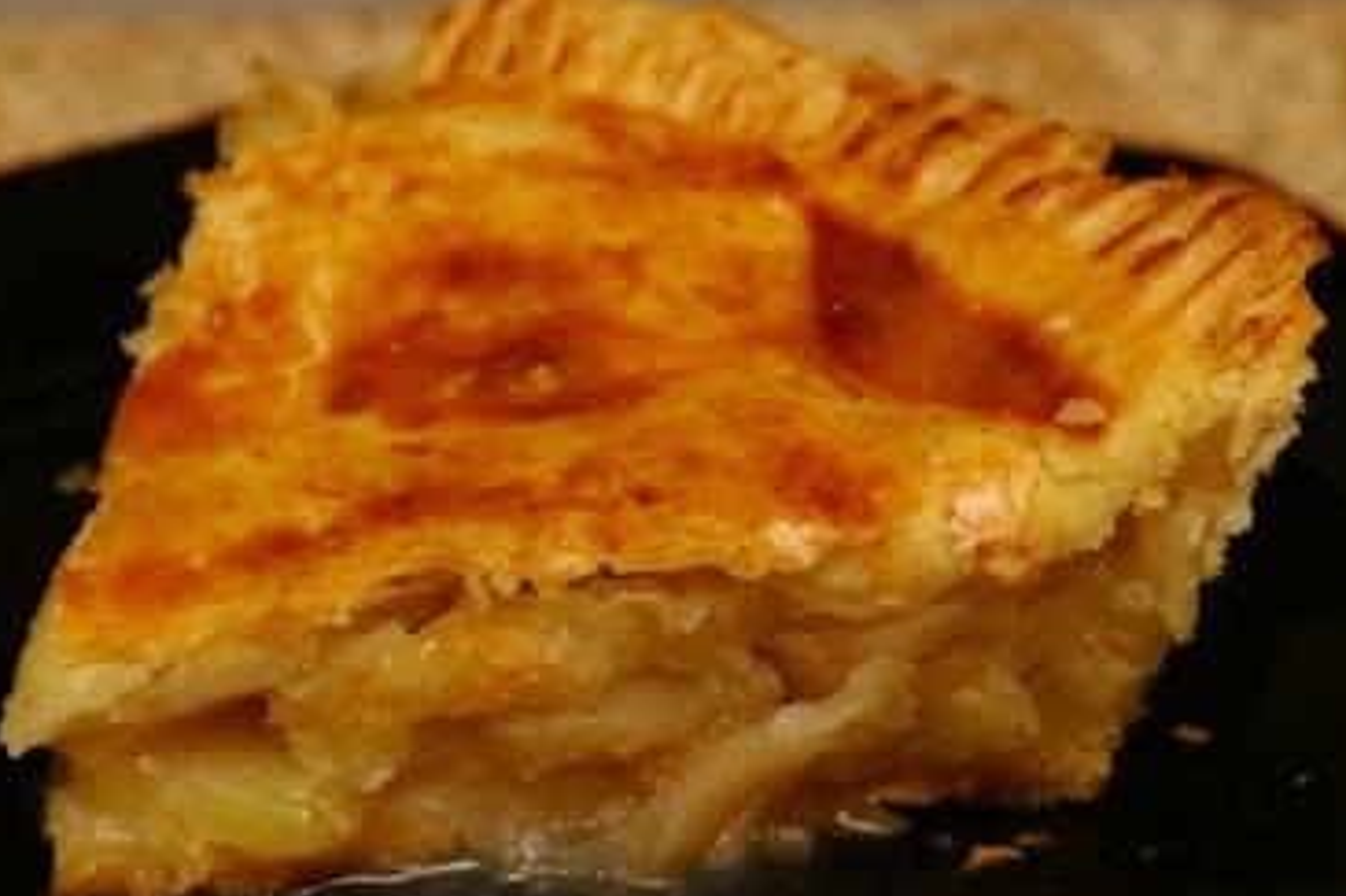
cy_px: 476
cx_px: 627
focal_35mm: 184
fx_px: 6876
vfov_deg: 7.5
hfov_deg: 11.2
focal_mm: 100
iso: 100
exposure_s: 1/60
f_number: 5.6
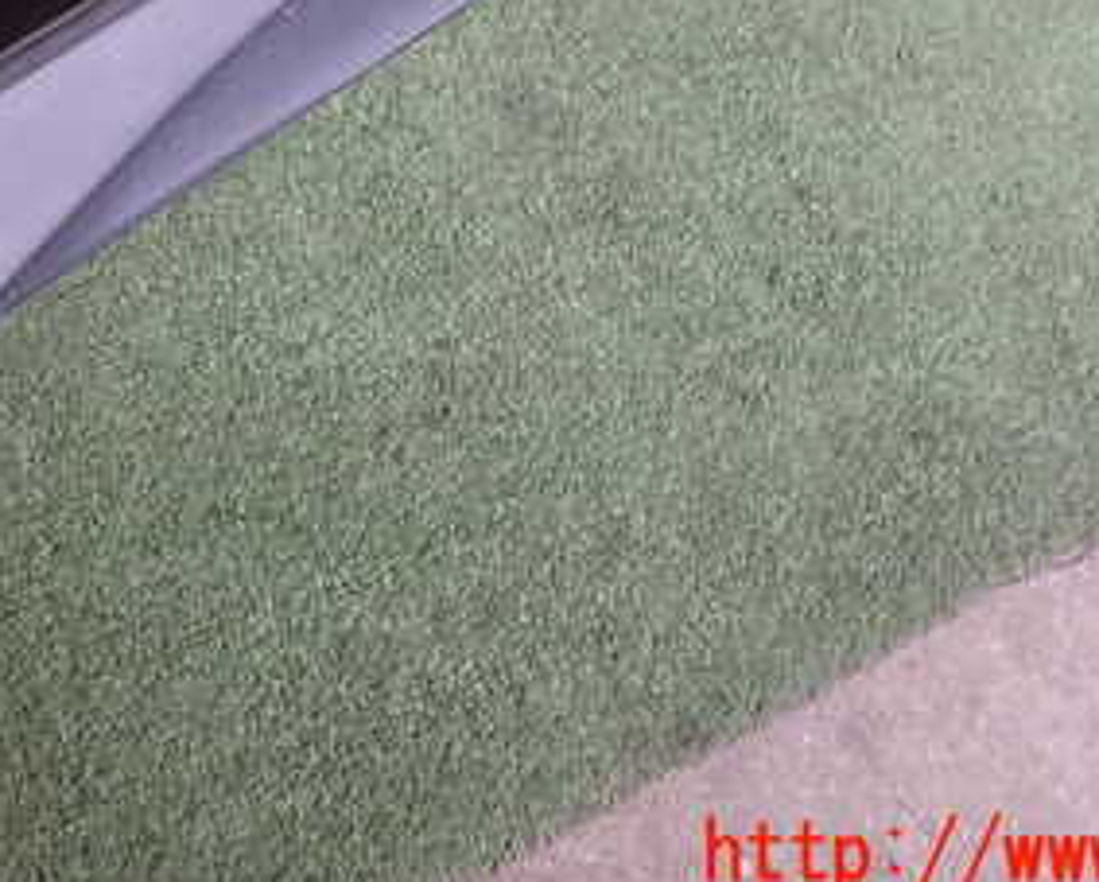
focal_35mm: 62
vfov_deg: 23.7
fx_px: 2019
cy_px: 31
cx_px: 416
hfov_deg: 30.3
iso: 200
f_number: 2.3
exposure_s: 1/50
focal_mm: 5.4
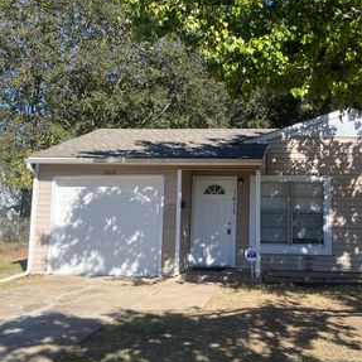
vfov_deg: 41.8
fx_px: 473
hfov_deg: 41.1
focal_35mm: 40
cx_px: 255
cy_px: 158
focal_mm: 4.25
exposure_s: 1/1838
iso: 32
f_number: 1.8
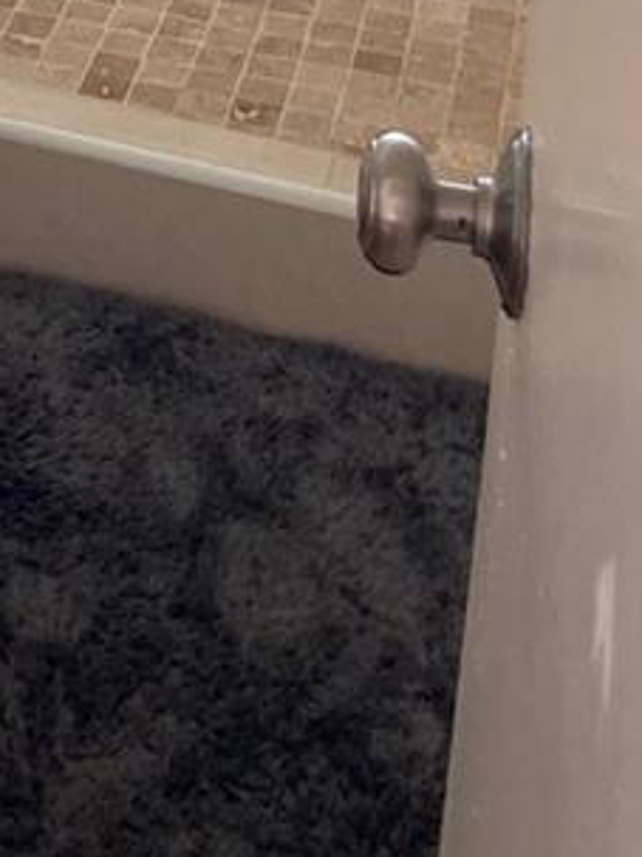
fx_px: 2549
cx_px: -410
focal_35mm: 103
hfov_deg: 13.3
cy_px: -648
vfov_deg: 16.3
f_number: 1.6
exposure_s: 1/121
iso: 100
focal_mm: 4.2
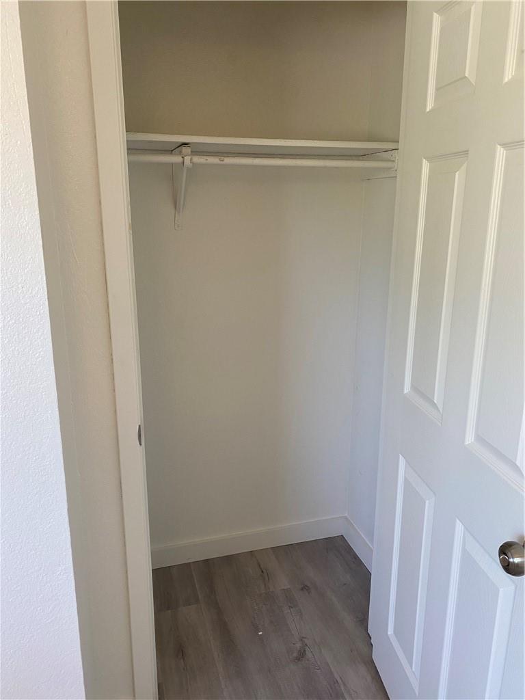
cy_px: 350
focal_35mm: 26
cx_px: 262
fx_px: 526
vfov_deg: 67.3
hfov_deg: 53.1
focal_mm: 4.25
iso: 100
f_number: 1.8
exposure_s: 1/60
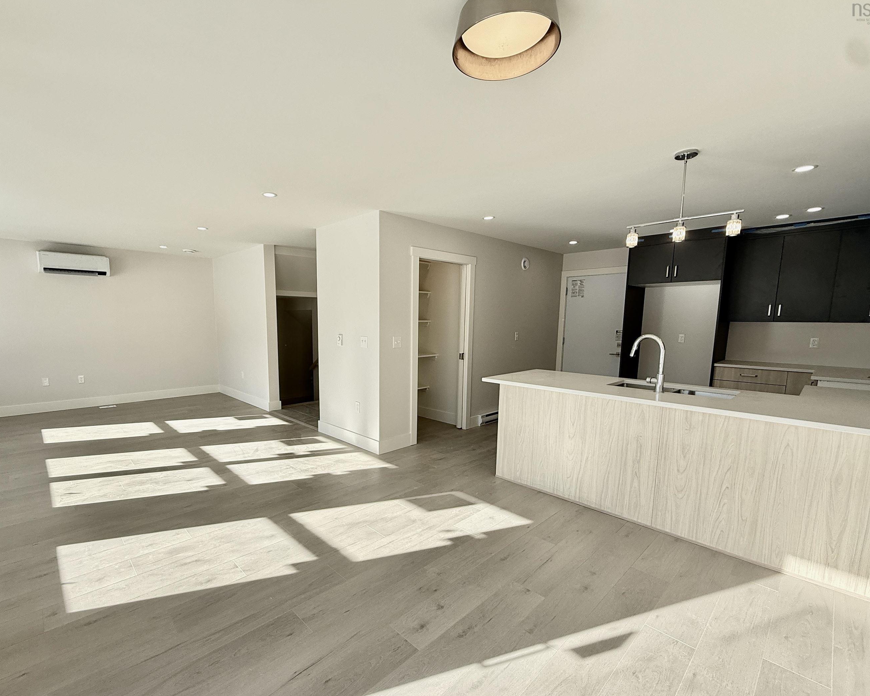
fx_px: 412
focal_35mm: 16
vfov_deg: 80.2
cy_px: 374
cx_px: 400
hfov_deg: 92.9
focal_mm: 2.22
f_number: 2.2
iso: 64
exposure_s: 1/275
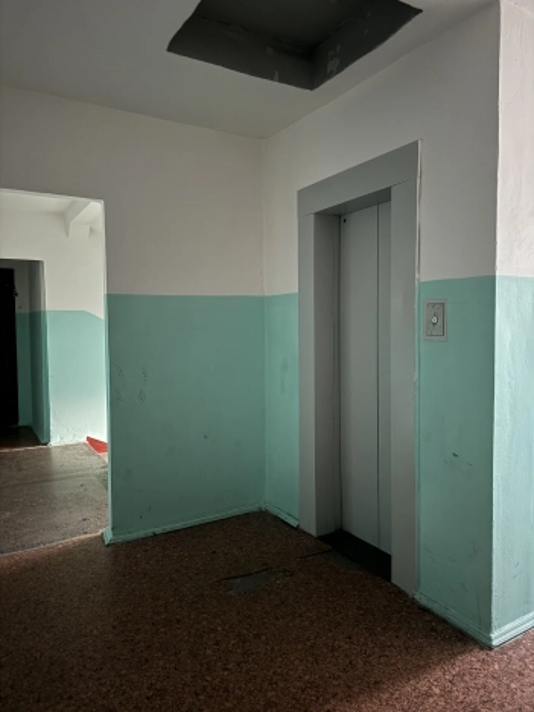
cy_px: 356
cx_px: 267
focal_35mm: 24
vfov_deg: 71.6
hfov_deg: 56.8
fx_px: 494
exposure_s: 1/9
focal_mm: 6.86
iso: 1250
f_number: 1.78
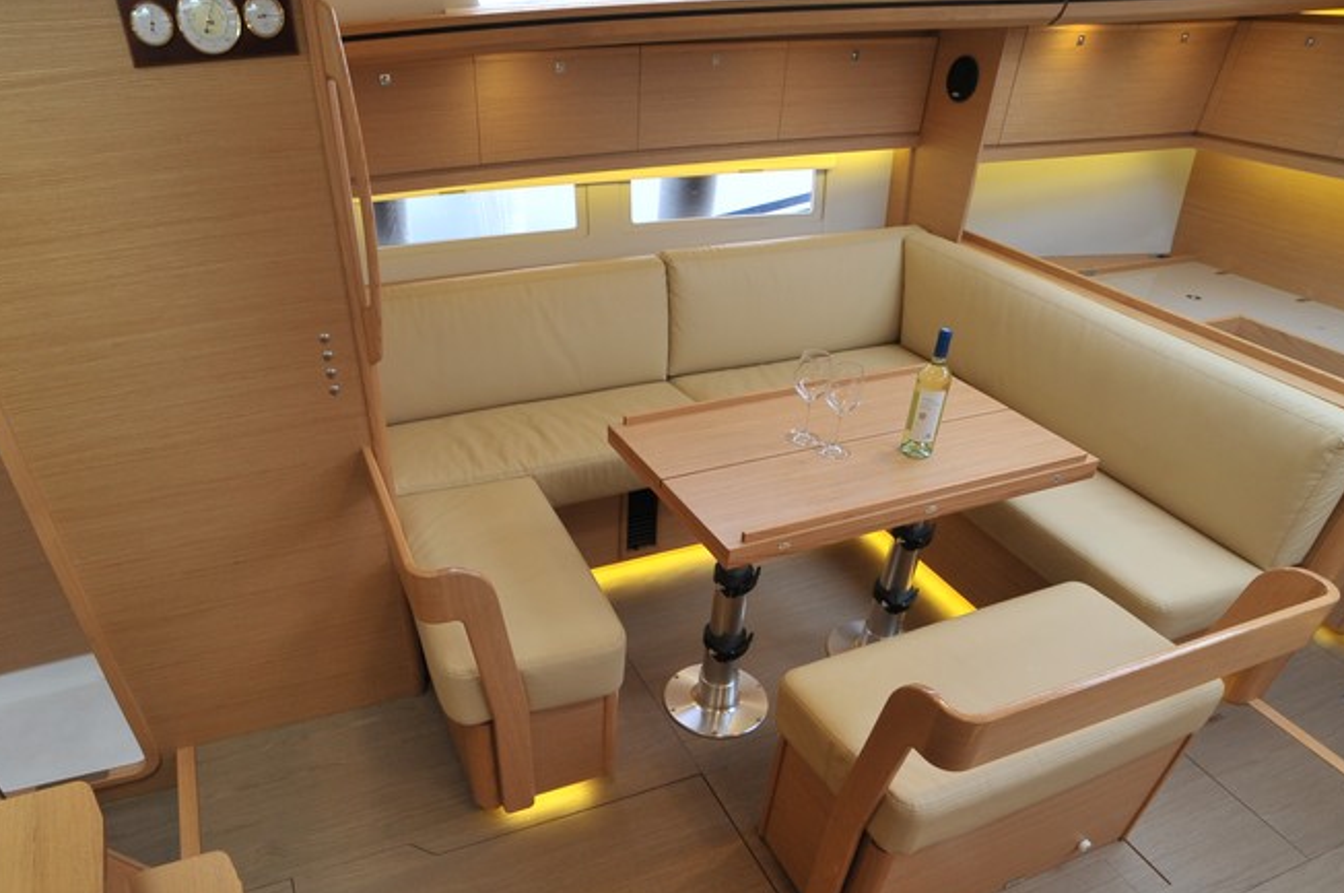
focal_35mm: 22
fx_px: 820
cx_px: 579
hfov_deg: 78.2
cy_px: 624
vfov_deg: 55.4
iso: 800
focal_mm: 14
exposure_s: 1/100
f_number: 5.6
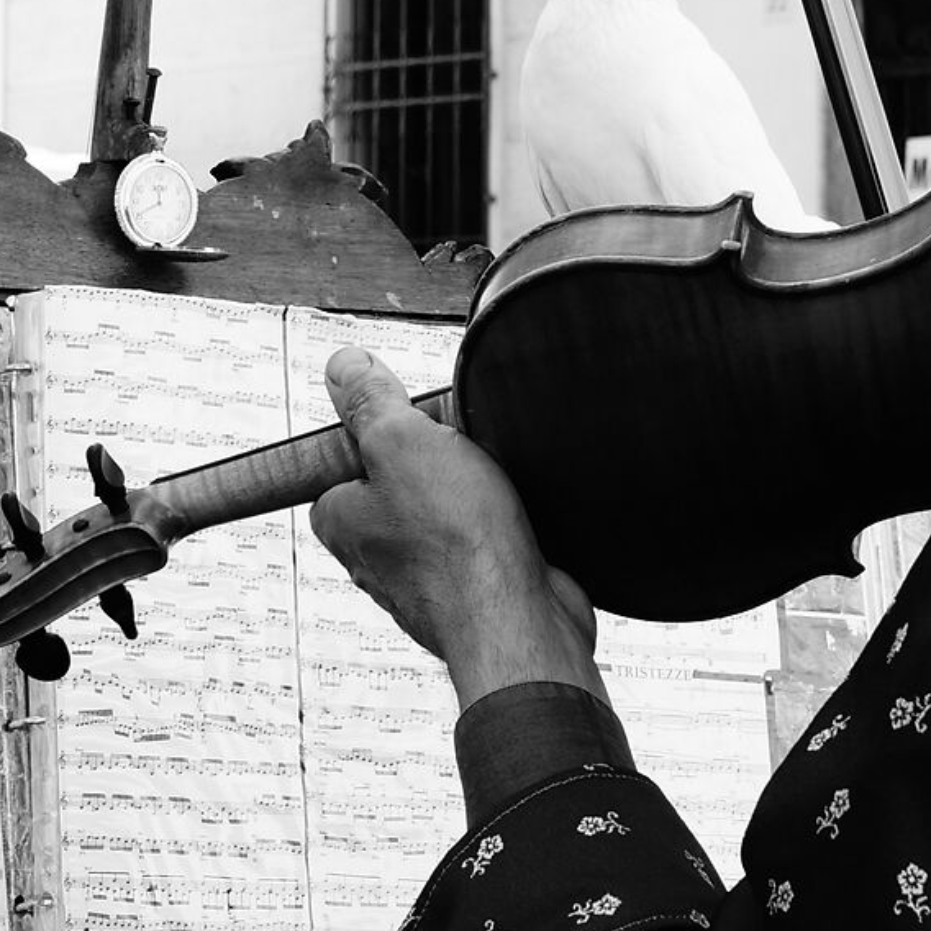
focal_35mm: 140
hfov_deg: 12.5
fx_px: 4260
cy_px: 420
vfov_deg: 12.5
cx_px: 464
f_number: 6.3
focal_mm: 26
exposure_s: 1/125
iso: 100
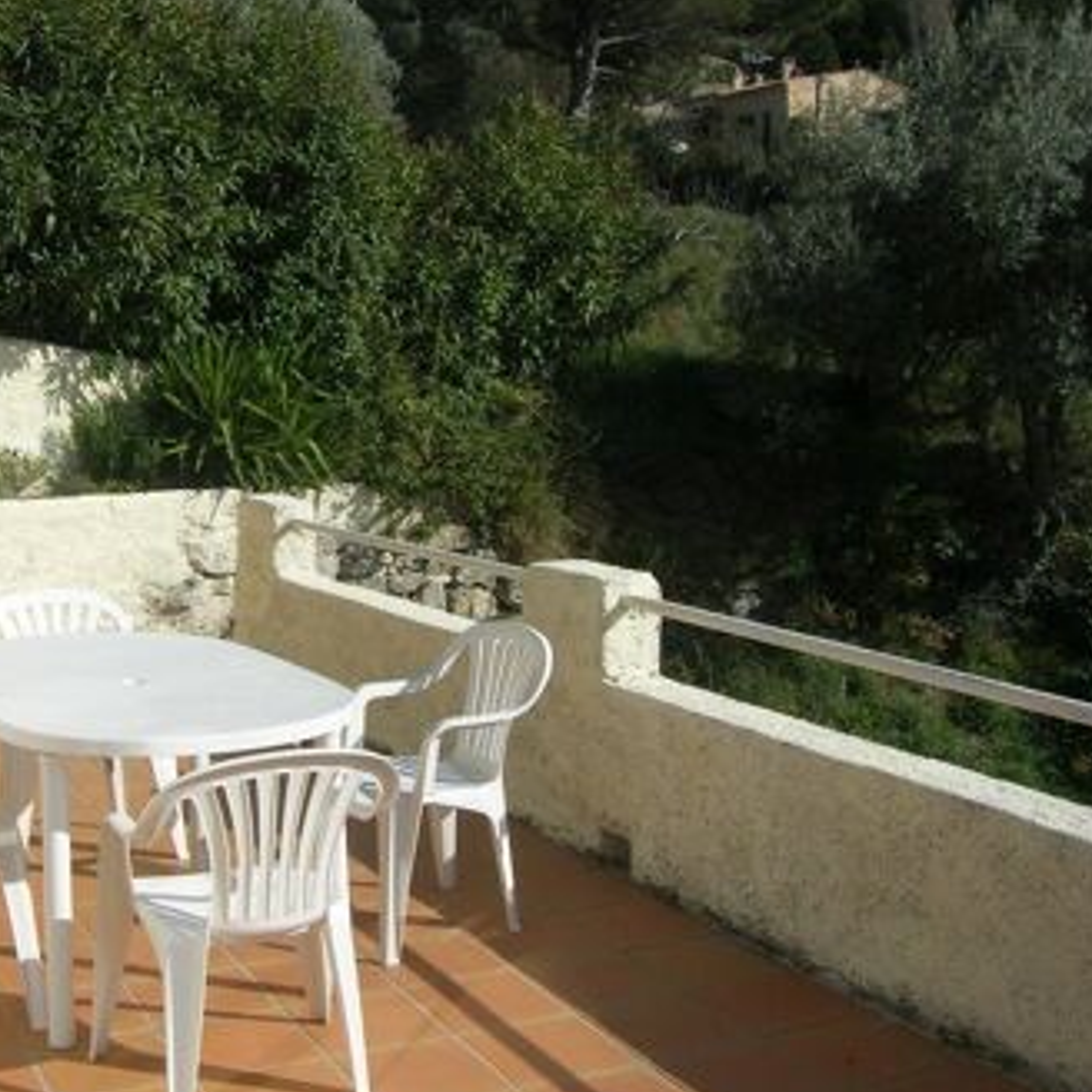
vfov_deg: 38.3
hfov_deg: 37.6
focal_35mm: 44
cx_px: 310
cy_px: 519
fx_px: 1570
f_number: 4.9
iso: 50
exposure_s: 1/542
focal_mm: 5.7
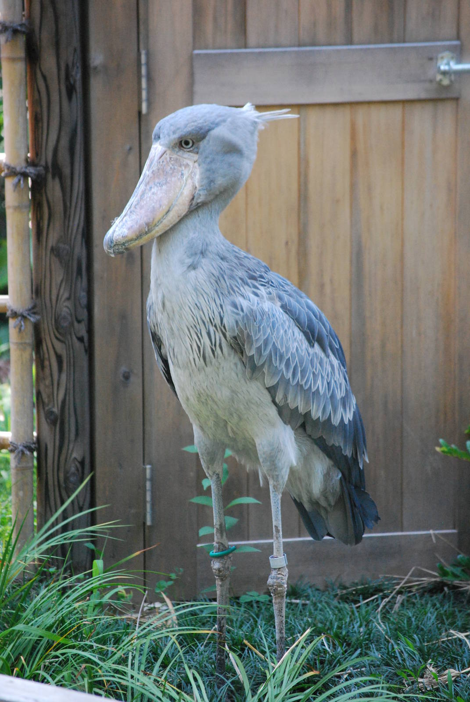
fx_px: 3954
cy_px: 351
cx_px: 235
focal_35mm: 202
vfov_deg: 10.1
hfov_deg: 6.8
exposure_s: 1/250
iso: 1600
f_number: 5
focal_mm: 135
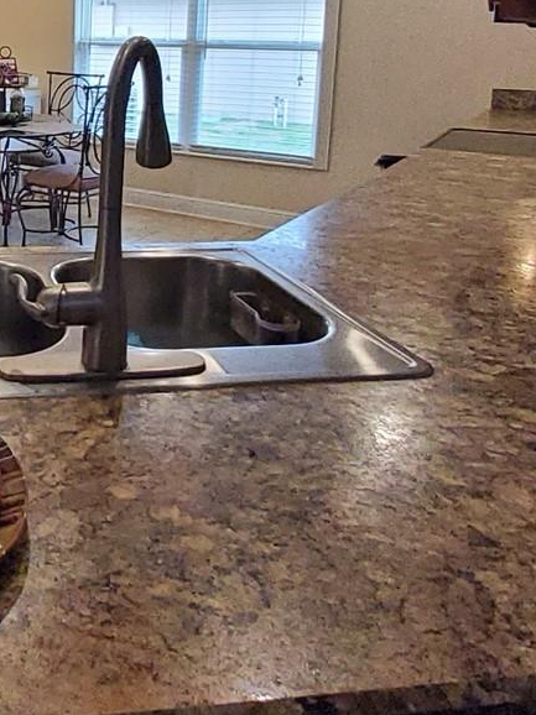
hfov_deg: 35.5
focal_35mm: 36
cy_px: 124
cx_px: -9
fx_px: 744
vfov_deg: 48.0
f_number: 2.2
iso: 160
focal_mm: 1.13
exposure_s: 1/60
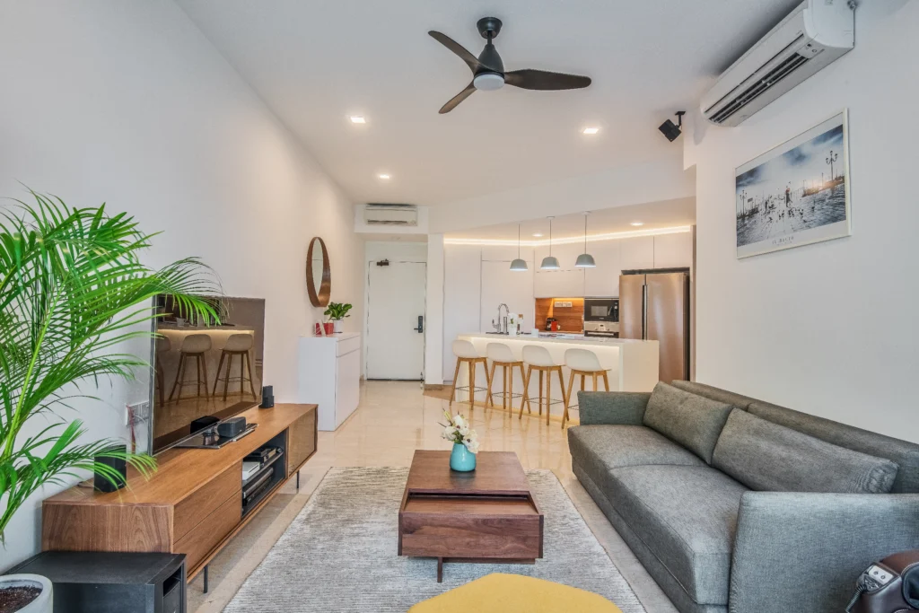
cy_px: 306
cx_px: 460
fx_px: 511
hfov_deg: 84.0
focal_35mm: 20
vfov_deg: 61.9
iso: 100
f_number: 13
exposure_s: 1/25
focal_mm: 20
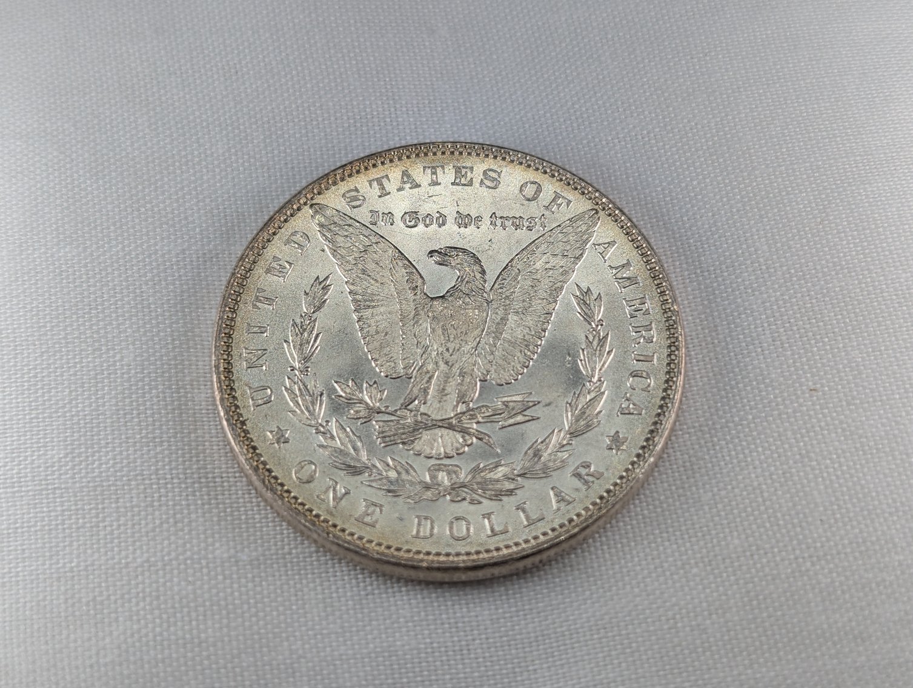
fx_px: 1294
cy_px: 344
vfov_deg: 29.8
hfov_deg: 38.9
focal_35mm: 49
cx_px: 456
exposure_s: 1/935
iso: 24
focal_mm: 6.9
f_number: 1.68
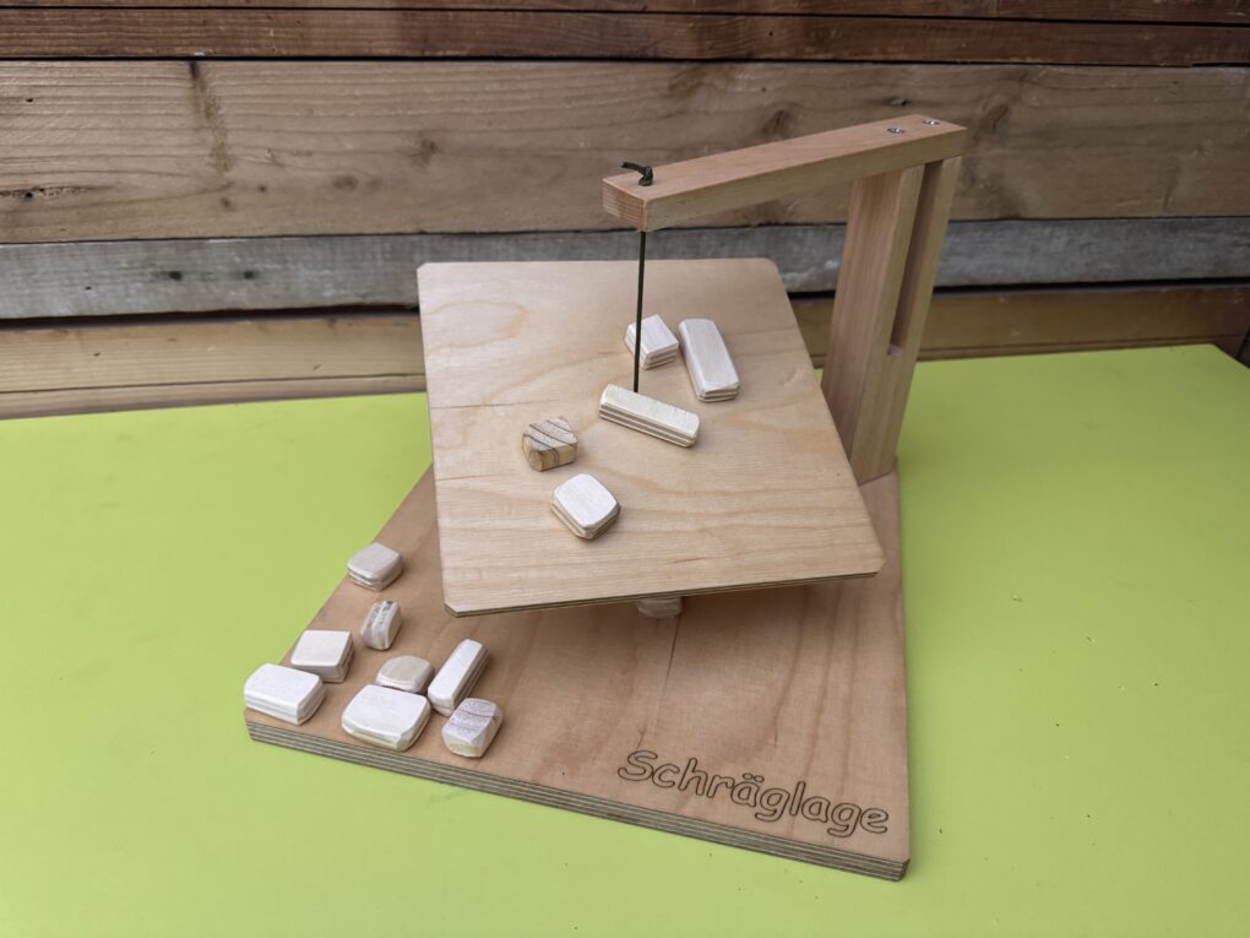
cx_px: 625
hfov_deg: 71.6
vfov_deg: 56.8
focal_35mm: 24
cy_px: 469
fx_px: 867
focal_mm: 6.76
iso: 500
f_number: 1.78
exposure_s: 1/50
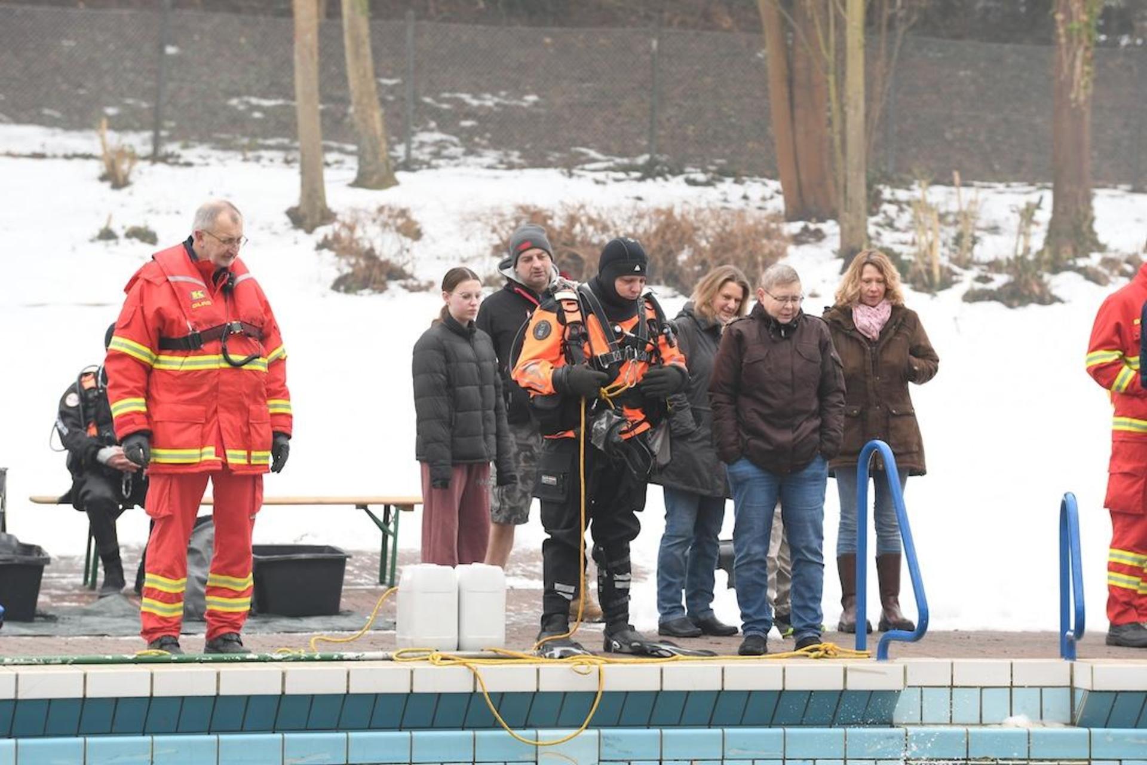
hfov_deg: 13.7
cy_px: 382
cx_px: 574
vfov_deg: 9.1
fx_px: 4779
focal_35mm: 150
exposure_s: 1/250
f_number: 3.5
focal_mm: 100
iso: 400
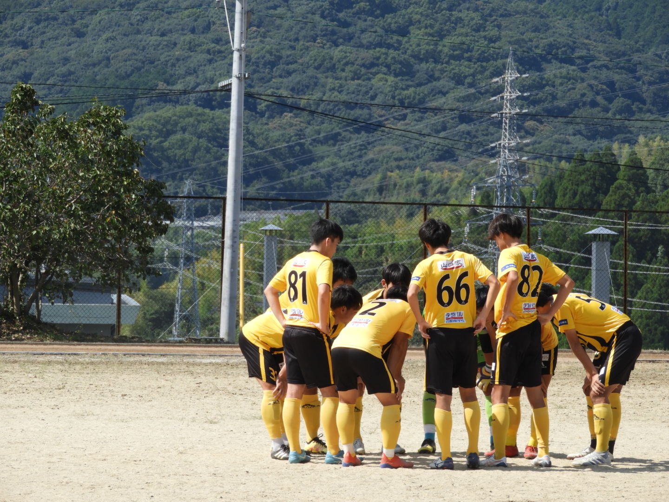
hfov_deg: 7.9
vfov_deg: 5.9
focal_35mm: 250
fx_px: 4832
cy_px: 251
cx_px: 334
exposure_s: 1/400
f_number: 5.5
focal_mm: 44.8
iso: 100
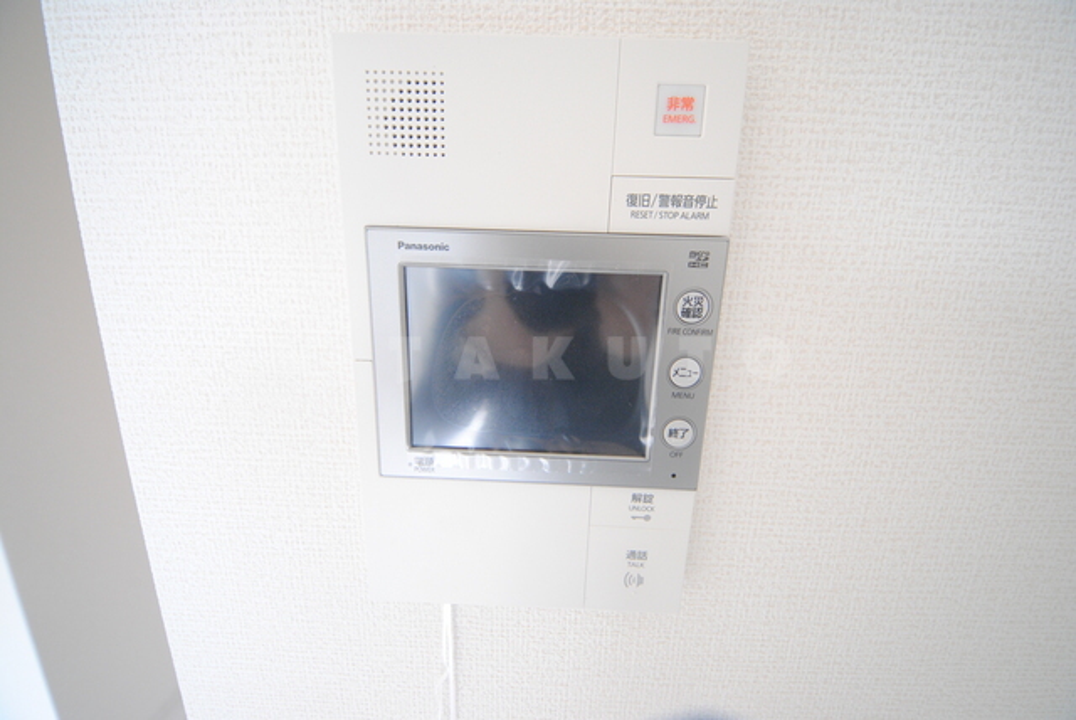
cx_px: 538
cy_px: 360
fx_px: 359
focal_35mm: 12
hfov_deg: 112.6
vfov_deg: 90.1
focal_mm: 8
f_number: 4.5
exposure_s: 1/30
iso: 640
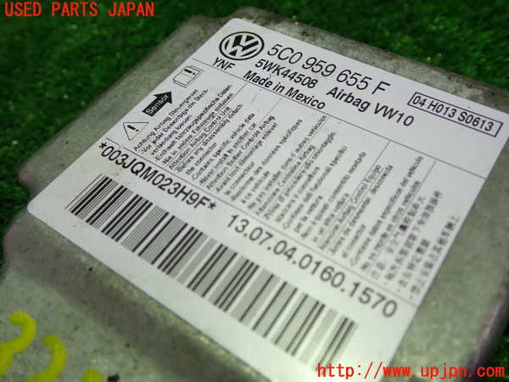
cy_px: 191
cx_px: 254
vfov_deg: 44.2
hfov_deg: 56.8
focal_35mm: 32
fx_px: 471
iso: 200
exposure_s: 1/30
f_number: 2.4
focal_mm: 5.79
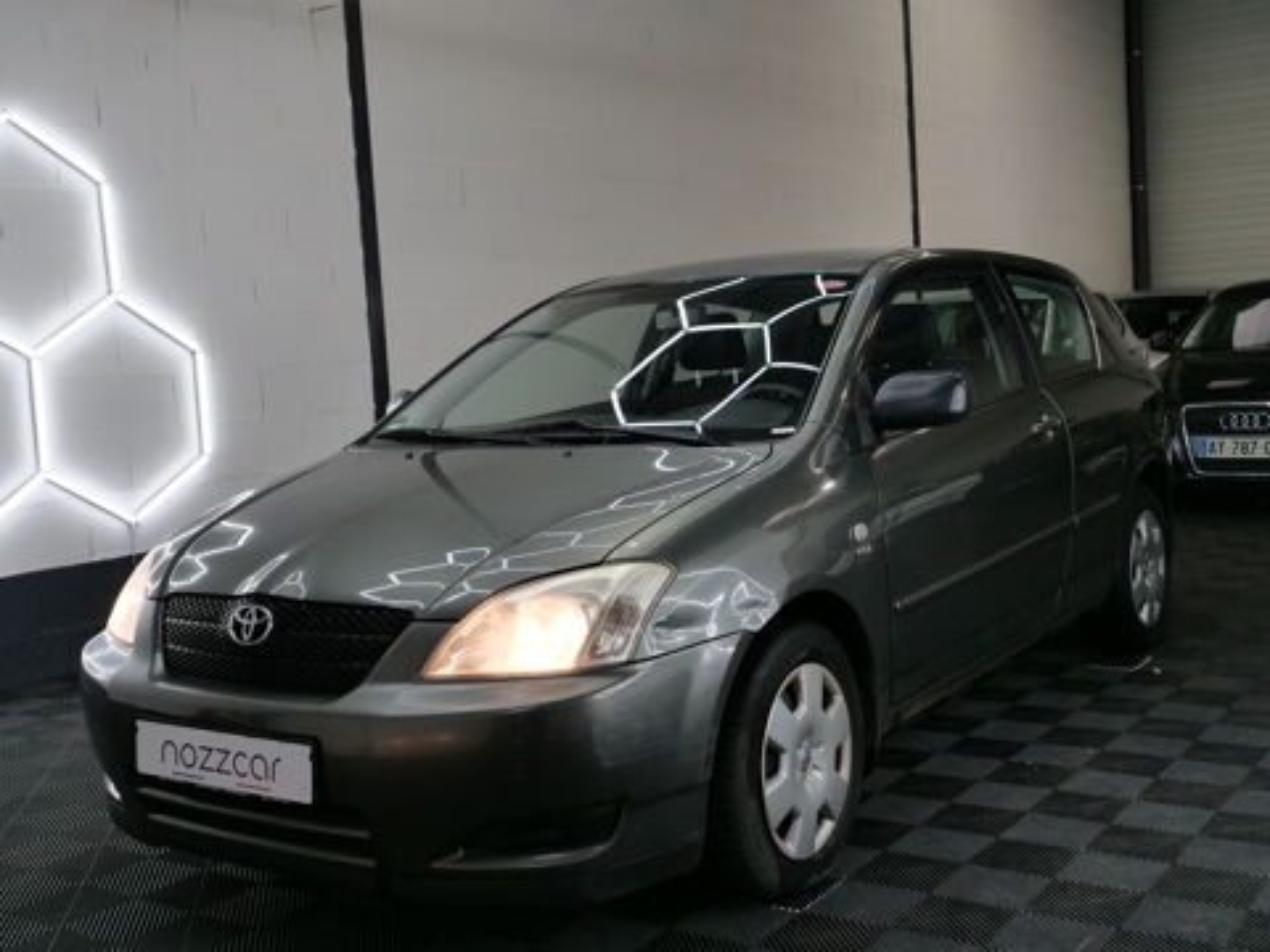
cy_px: 476
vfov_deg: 36.0
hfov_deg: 46.8
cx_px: 635
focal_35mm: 40
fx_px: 1468
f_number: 5.6
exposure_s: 1/60
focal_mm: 20
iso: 640
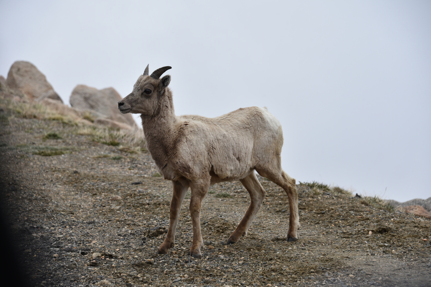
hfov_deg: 11.4
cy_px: 144
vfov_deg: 7.6
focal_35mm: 180
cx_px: 216
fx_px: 2155
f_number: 9
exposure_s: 1/400
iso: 100
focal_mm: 180
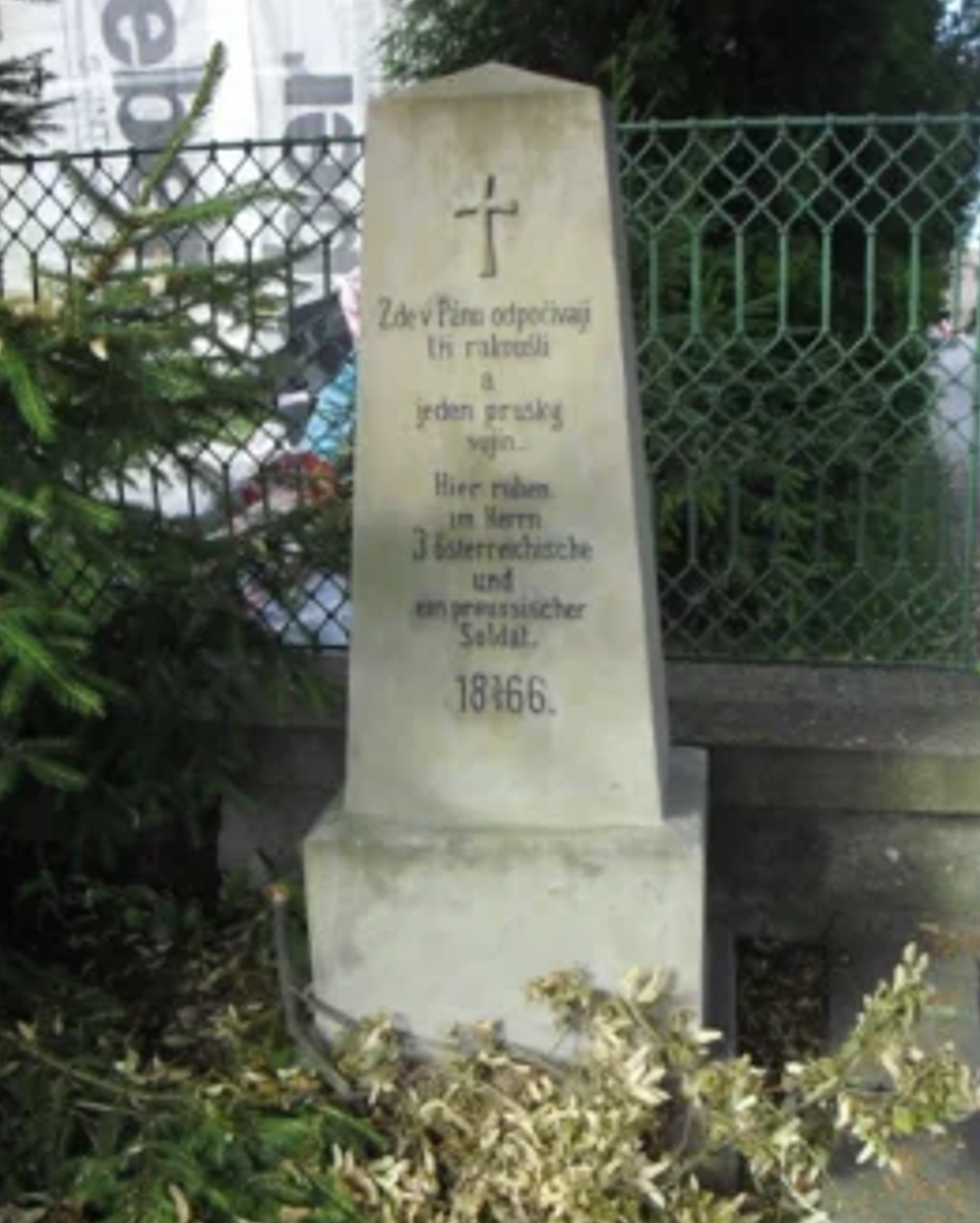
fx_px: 1450
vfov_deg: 45.8
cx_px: 488
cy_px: 570
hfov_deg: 37.4
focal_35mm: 40
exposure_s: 1/500
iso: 200
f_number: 2.8
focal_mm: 6.2
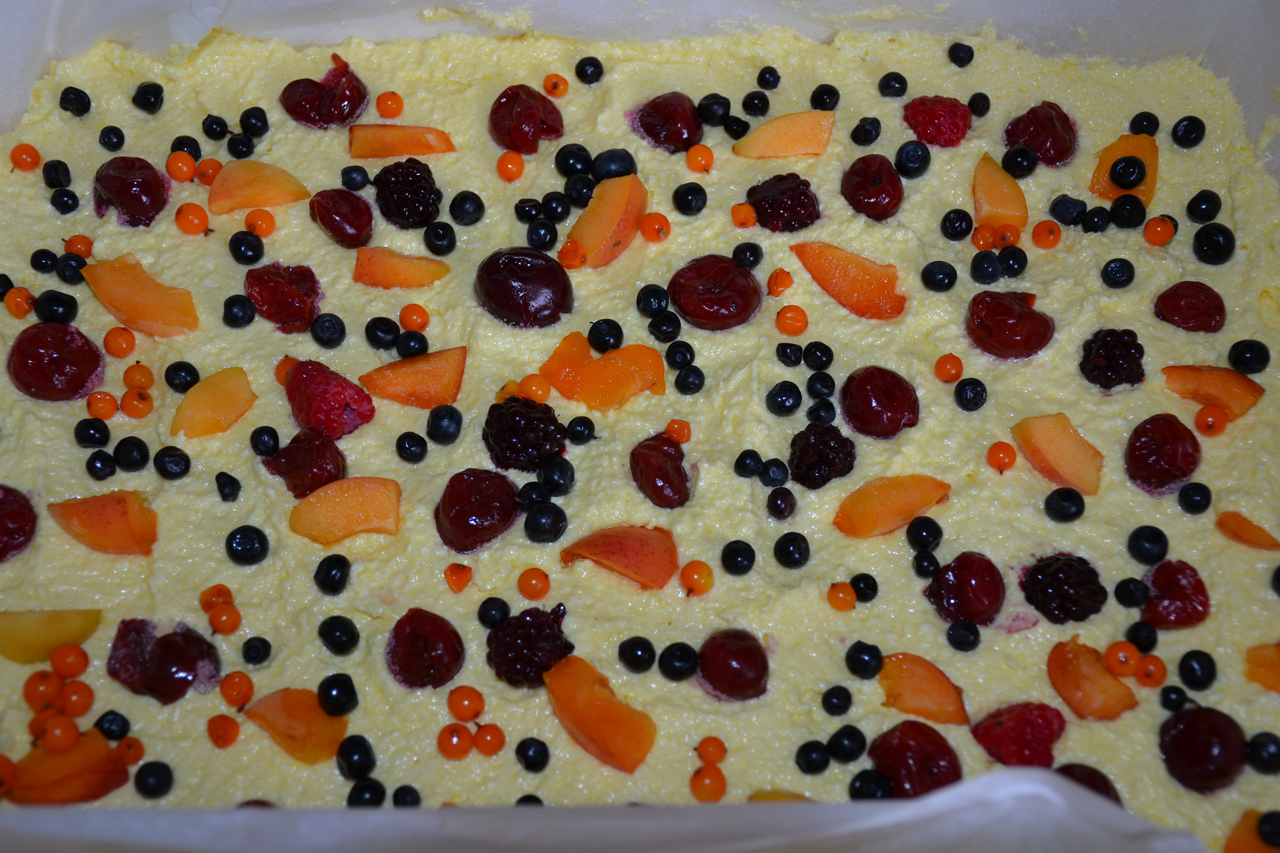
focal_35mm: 48
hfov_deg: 41.1
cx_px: 640
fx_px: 1707
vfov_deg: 28.1
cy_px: 426
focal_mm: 32
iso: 220
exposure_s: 1/60
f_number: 4
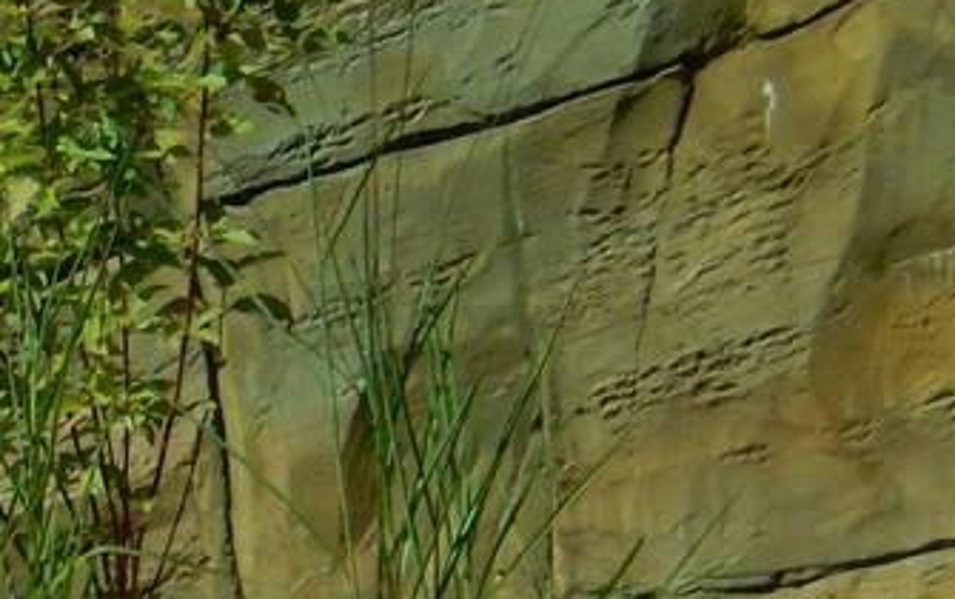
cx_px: -1169
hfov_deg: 3.9
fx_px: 13832
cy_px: 990
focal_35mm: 531
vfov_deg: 2.5
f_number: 5.3
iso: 125
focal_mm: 18.9
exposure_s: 1/800
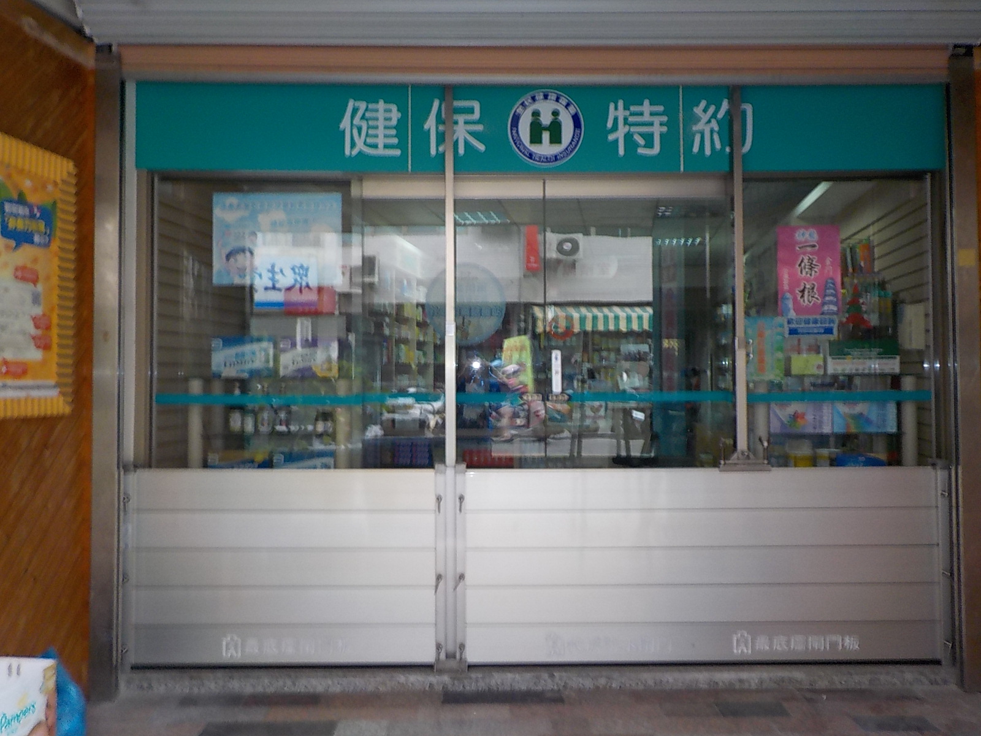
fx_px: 850
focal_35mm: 30
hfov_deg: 60.0
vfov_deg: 46.8
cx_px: 490
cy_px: 368
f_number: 3.3
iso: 160
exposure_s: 1/30
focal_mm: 4.1
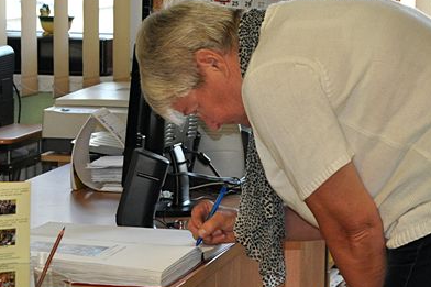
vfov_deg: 8.1
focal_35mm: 169
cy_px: 241
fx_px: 2022
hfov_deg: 12.2
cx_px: 163
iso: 800
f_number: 5
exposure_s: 1/100
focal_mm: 52
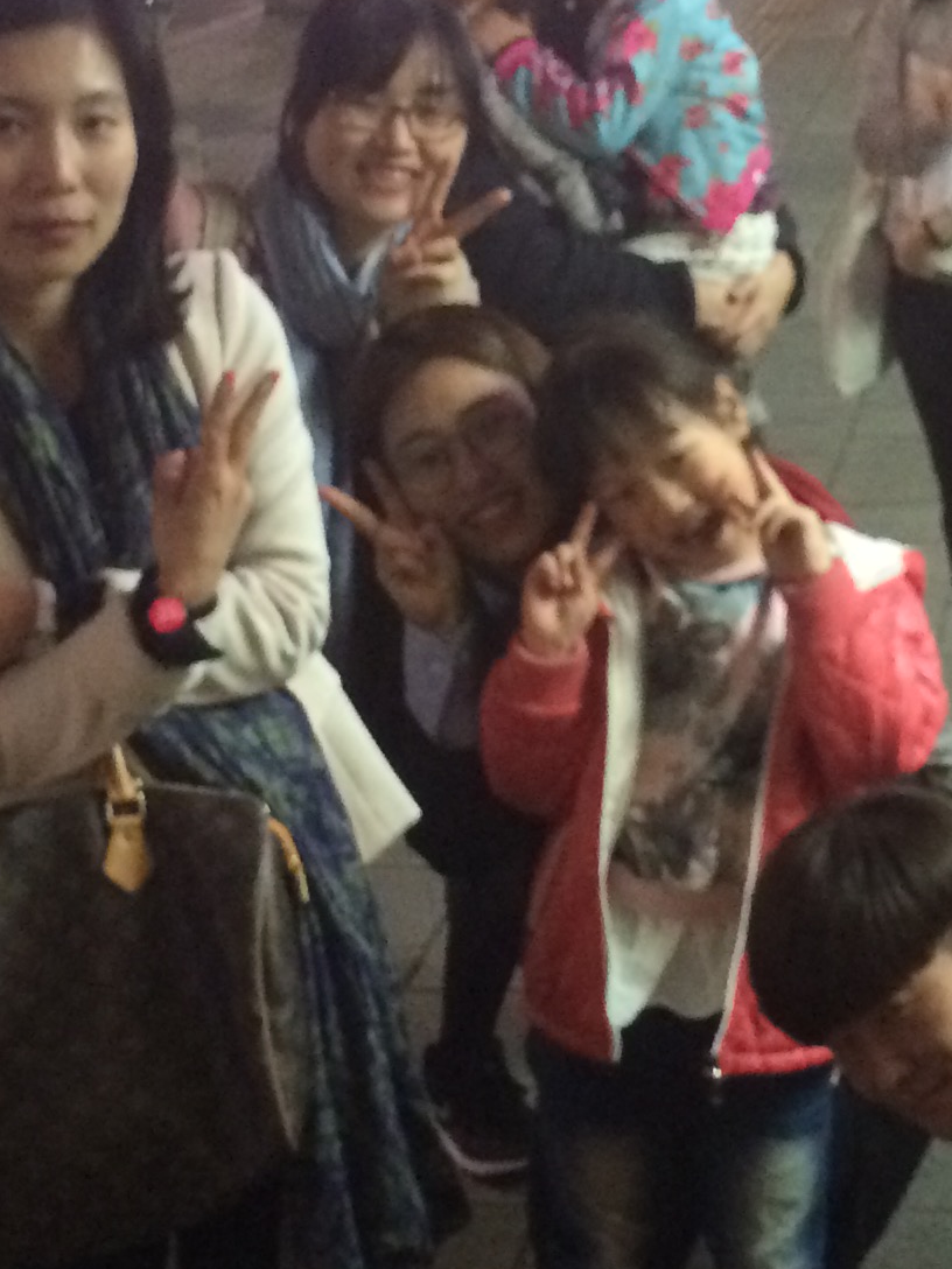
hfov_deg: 16.7
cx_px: 877
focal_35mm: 87
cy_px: 295
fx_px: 3190
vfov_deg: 22.3
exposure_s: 1/20
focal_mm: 4.15
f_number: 2.2
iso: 320
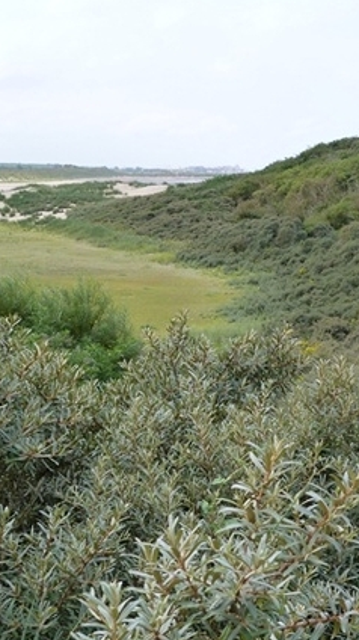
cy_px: 320
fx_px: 1203
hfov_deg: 17.0
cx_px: 192
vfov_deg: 29.8
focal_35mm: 71
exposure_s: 1/200
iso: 125
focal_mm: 8.3
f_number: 5
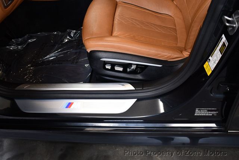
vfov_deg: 36.9
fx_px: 239
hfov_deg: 53.1
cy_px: 80
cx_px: 120
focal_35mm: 36
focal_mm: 18
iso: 1000
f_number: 3.5
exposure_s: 1/125
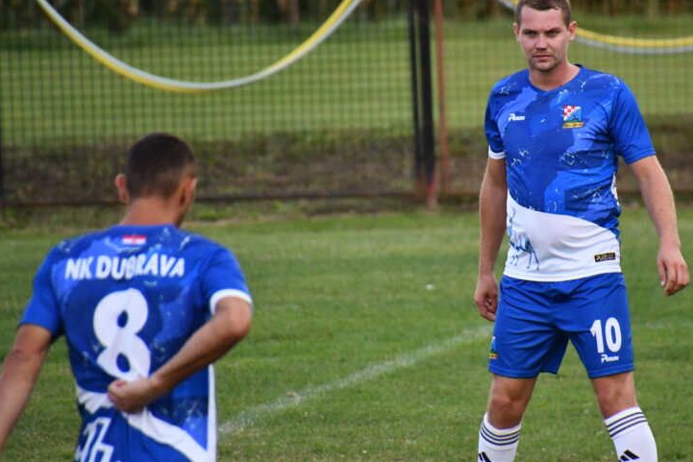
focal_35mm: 852
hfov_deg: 2.4
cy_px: 202
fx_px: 16403
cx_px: 471
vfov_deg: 1.6
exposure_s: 1/2500
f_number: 6.3
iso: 3200
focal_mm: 400
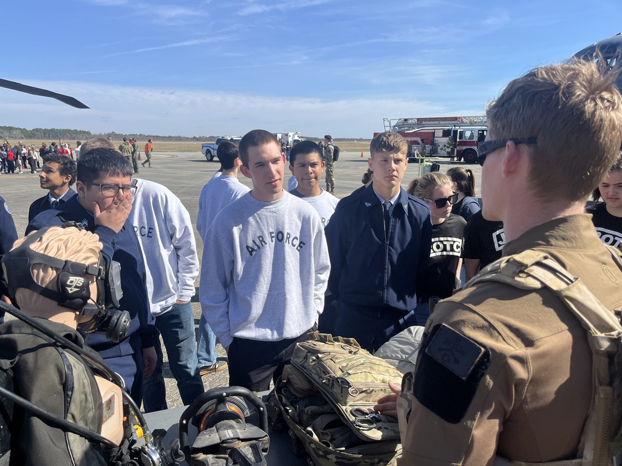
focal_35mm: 26
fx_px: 467
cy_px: 233
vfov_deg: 53.1
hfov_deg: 67.3
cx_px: 311
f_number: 1.6
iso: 50
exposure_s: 1/2825
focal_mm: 5.1
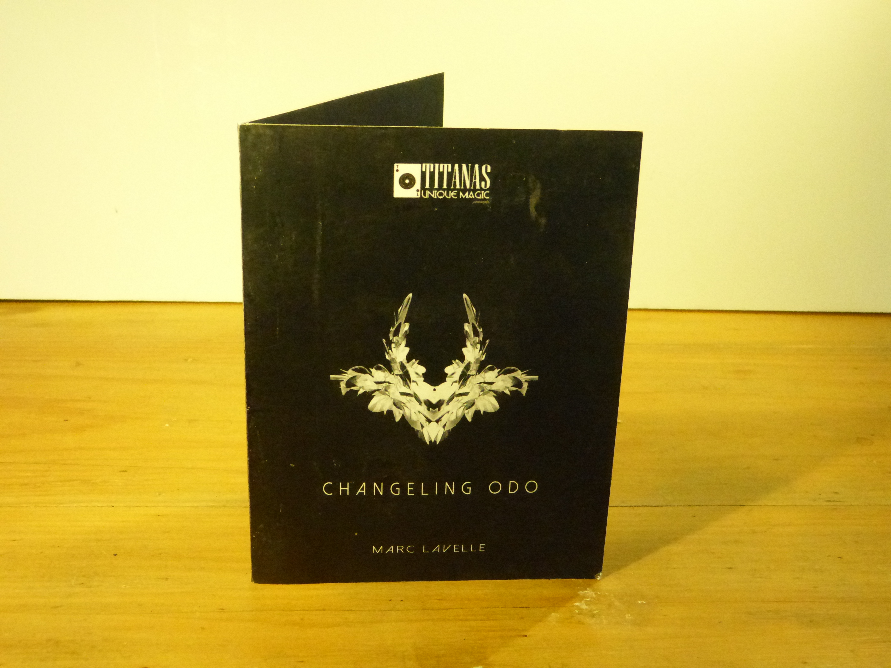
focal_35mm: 47
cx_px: 446
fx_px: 1210
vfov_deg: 30.9
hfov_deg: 40.4
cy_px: 334
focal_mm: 8.5
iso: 1600
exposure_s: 1/250
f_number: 3.5
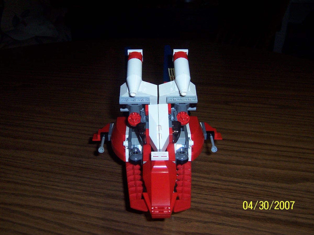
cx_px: 157
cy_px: 118
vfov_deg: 39.7
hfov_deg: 51.4
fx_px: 327
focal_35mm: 36
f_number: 2.8
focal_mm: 5.6
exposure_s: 1/60
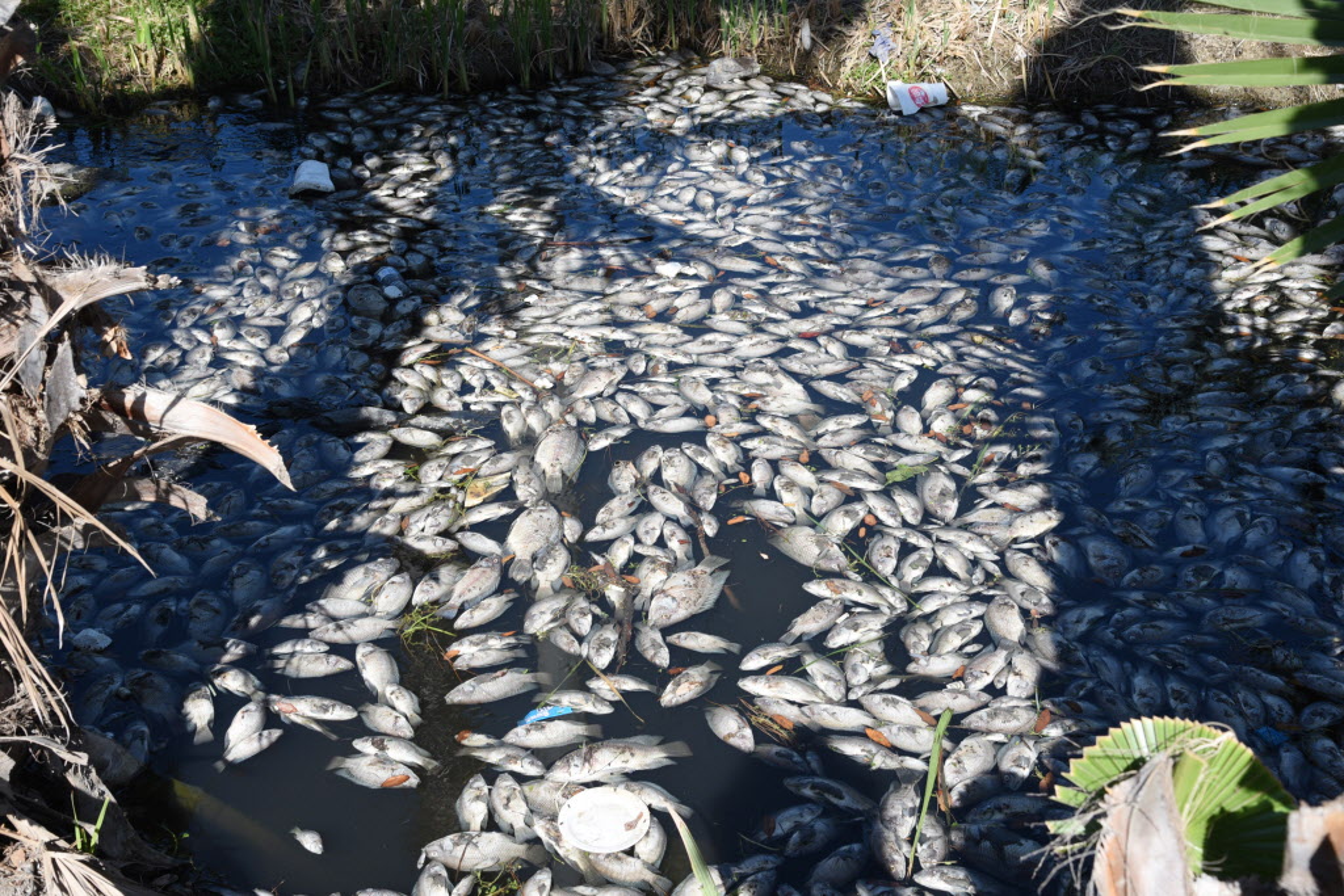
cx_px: 672
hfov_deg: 42.7
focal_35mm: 46
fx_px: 1717
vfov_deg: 29.3
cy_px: 448
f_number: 8
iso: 125
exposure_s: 1/200
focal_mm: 46
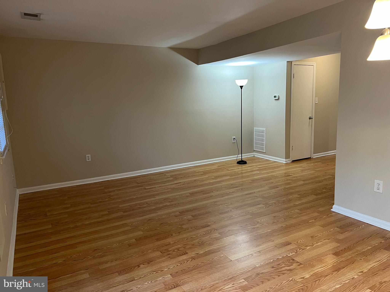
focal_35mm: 26
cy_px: 146
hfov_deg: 67.3
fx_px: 293
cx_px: 195
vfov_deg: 53.1
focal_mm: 5.7
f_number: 1.5
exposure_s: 1/60
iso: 160
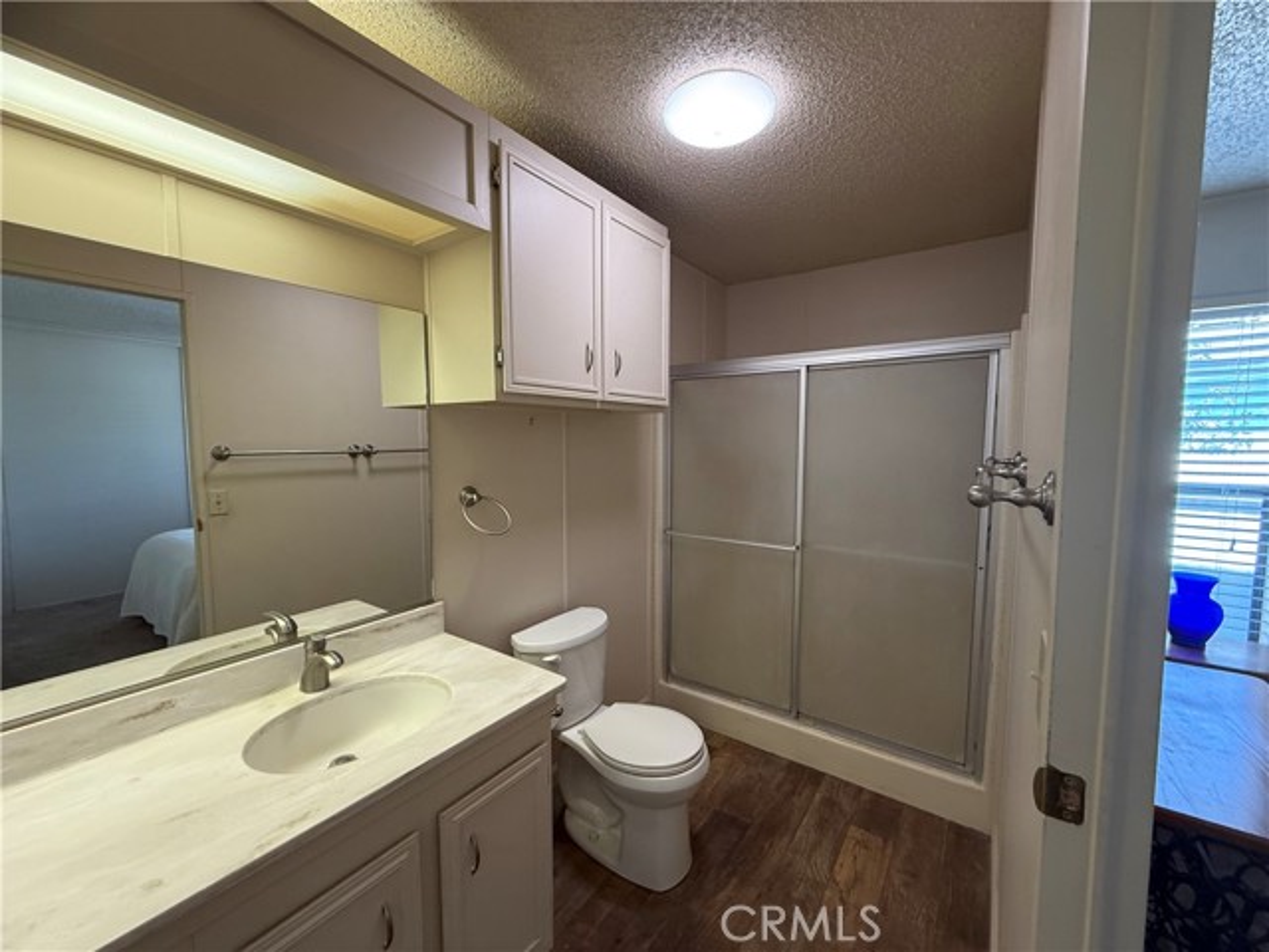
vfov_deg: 85.7
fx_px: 513
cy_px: 476
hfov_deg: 102.1
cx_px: 634
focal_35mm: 14
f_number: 2.2
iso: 250
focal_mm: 2.22
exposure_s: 1/60
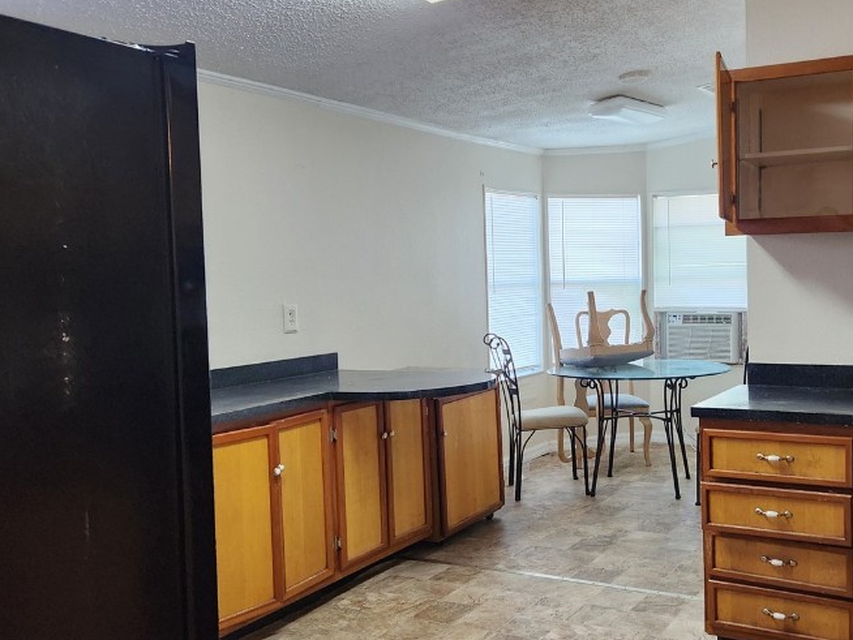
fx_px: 887
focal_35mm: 36
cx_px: 599
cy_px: 335
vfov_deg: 39.7
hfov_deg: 50.0
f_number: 1.8
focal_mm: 5.4
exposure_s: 1/120
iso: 500
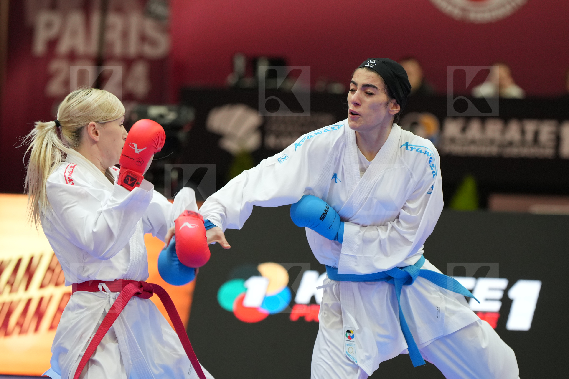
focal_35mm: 219
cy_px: 190
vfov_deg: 6.3
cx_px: 284
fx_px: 3461
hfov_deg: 9.4
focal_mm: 146
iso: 1600
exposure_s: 1/1000
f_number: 2.8
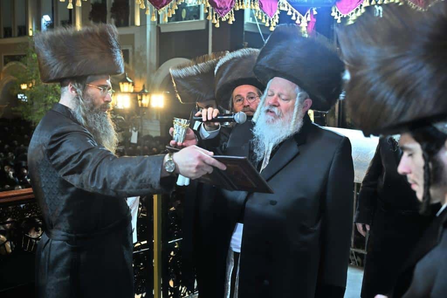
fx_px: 484
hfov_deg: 49.5
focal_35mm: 39
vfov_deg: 34.2
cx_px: 224
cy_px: 149
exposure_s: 1/200
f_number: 4
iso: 640
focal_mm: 39
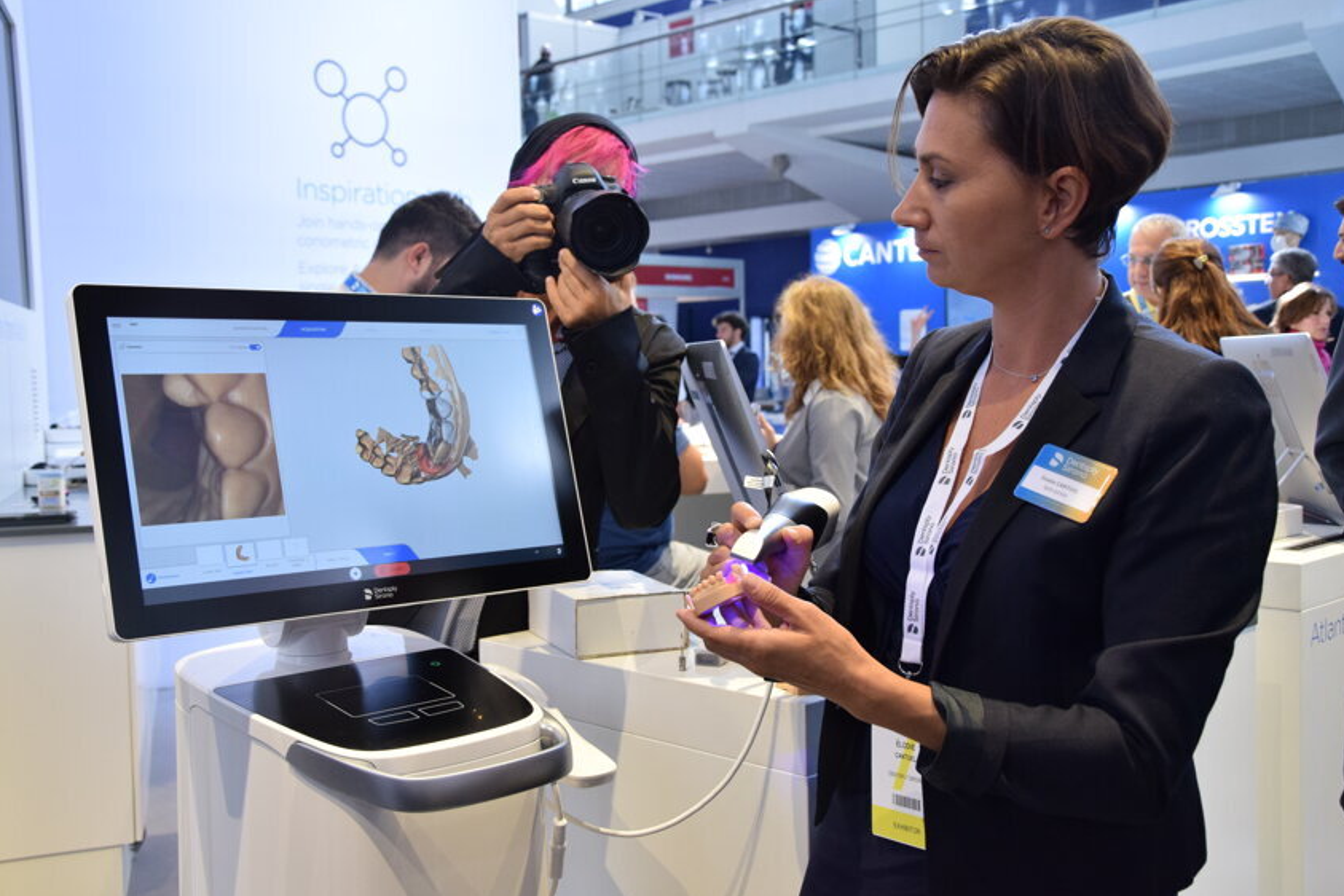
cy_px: 444
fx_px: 1438
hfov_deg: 50.1
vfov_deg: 34.6
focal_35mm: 39
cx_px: 663
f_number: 5.6
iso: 1000
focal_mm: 25
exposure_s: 1/160
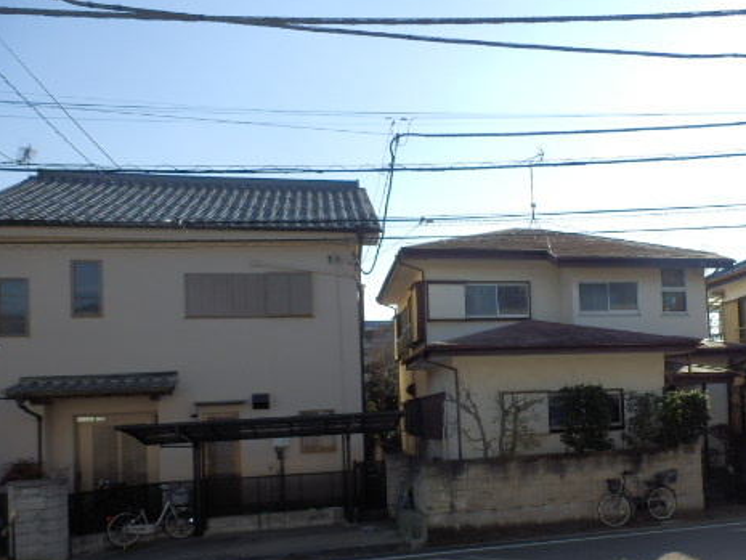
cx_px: 509
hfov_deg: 54.0
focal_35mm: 33
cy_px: 374
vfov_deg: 42.4
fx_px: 711
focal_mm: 4.2
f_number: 7.9
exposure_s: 1/125
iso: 80
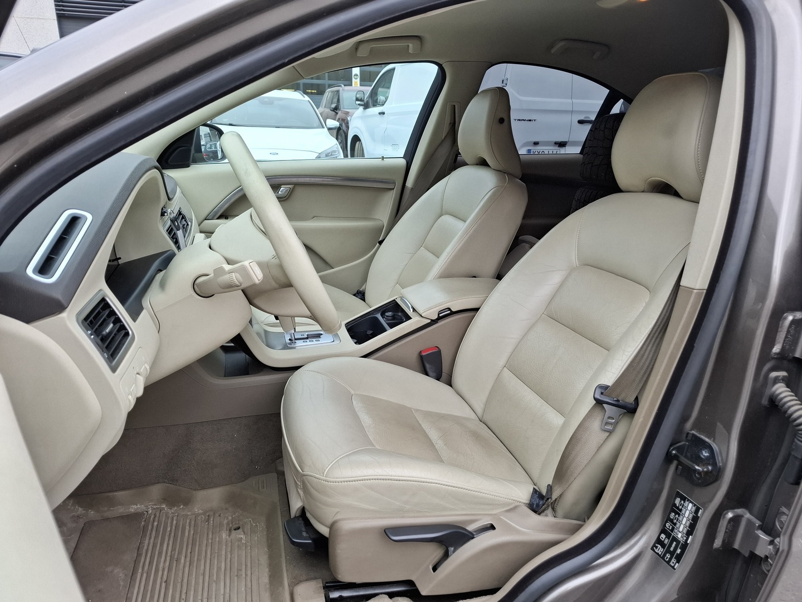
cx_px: 401
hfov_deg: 73.9
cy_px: 301
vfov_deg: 58.9
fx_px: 533
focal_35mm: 23
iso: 50
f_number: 1.8
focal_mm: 5.54
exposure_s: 1/344
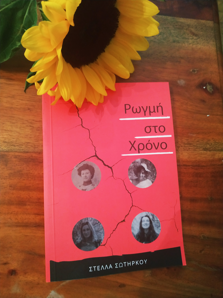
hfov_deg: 56.8
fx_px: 206
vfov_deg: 71.6
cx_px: 112
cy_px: 149
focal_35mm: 24
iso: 1250
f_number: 1.9
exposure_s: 1/20
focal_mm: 3.94
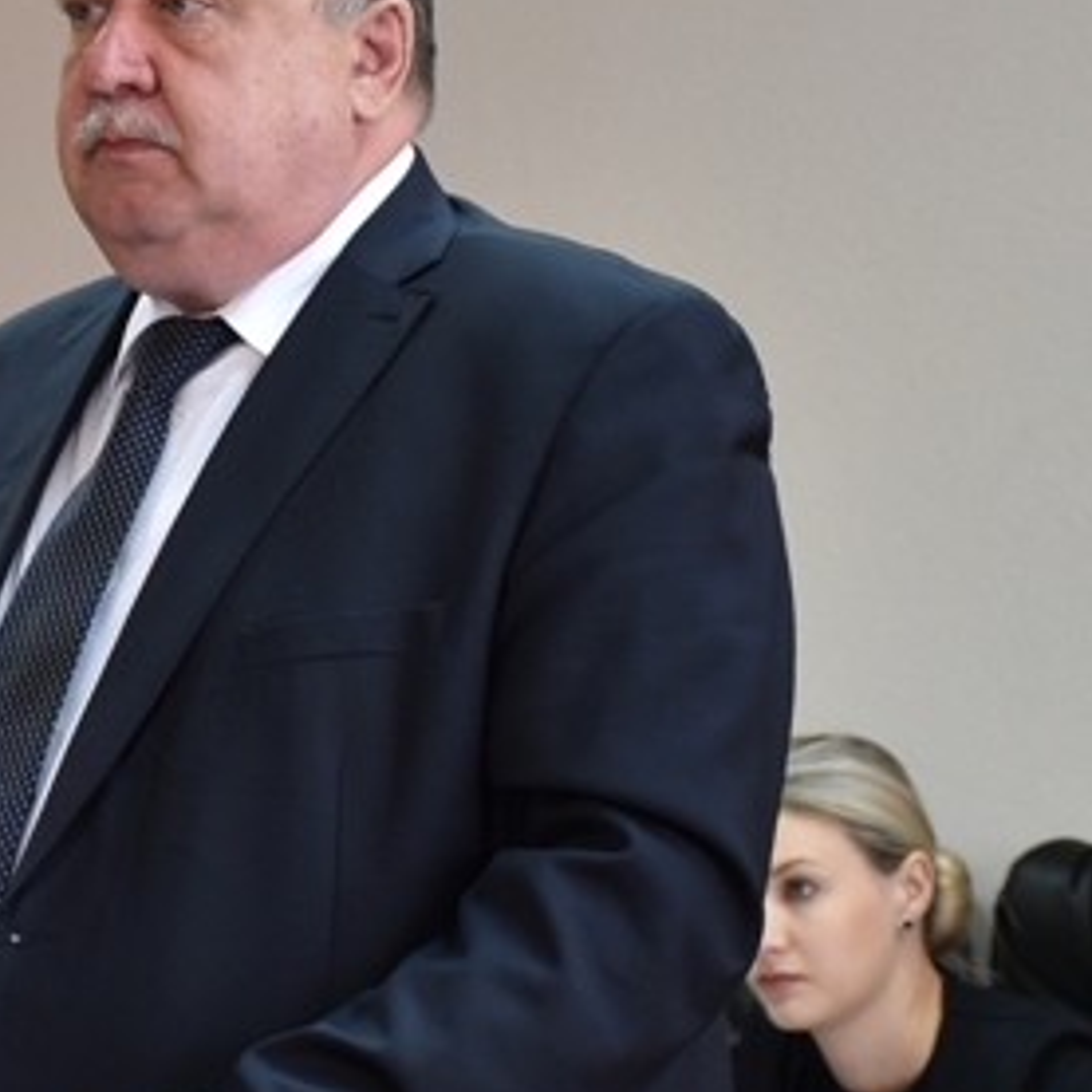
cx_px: -201
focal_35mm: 155
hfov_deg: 11.1
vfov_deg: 11.3
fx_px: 5532
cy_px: 436
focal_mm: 42
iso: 800
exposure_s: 1/60
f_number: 4.5
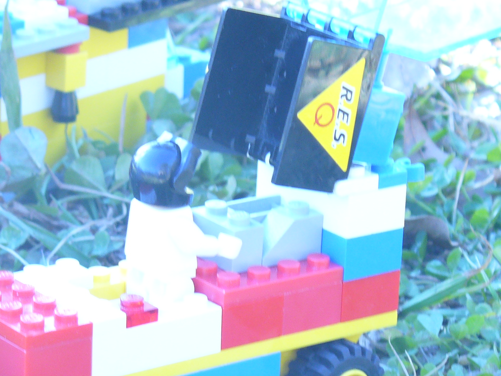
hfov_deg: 11.1
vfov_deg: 8.3
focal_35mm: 178
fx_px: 2576
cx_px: 189
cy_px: 223
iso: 100
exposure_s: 1/50
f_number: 3.4
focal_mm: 14.5
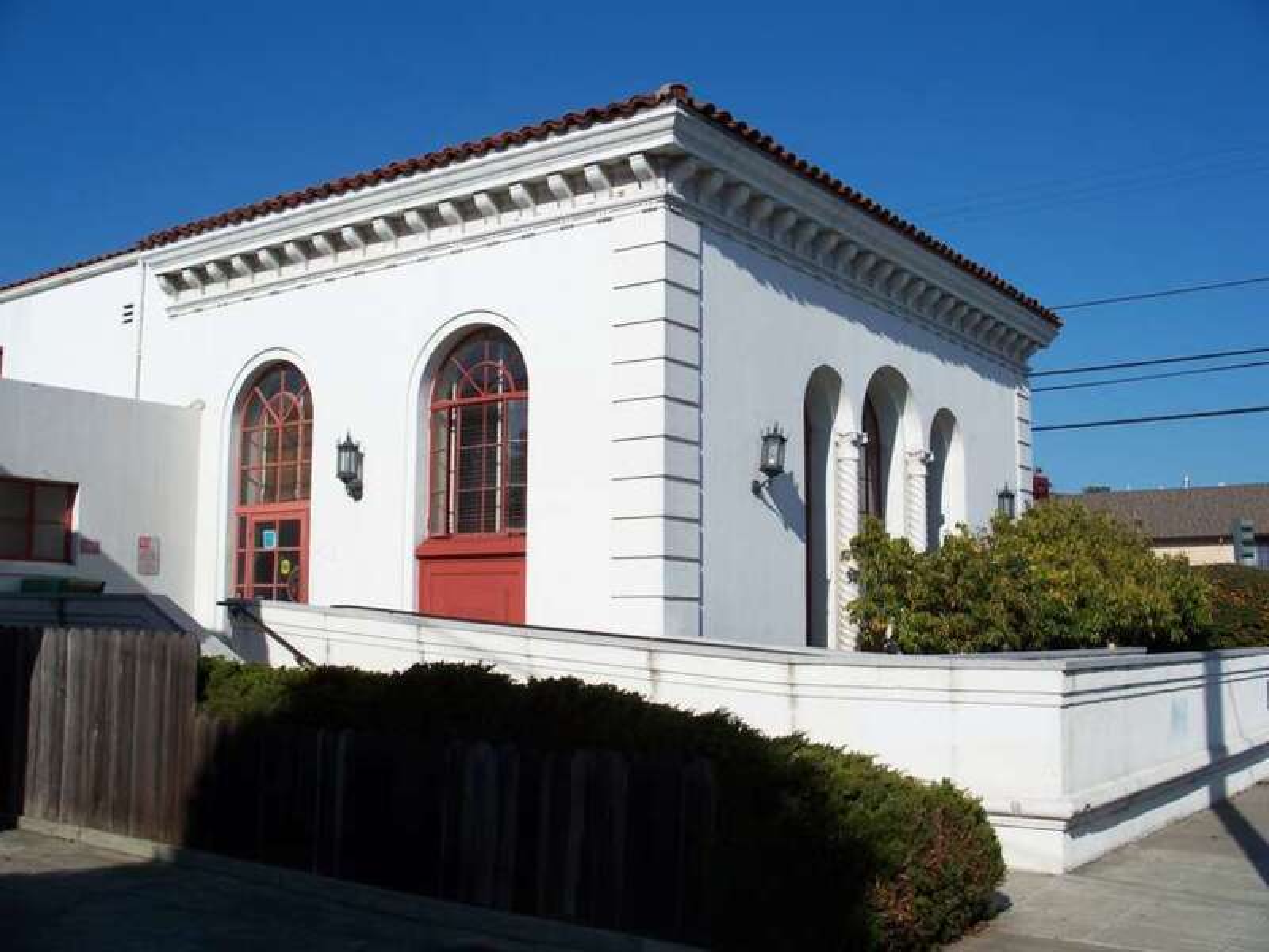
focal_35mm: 37
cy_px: 476
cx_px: 634
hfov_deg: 50.1
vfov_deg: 38.7
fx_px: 1356
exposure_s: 1/500
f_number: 5.6
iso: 64
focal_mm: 7.8
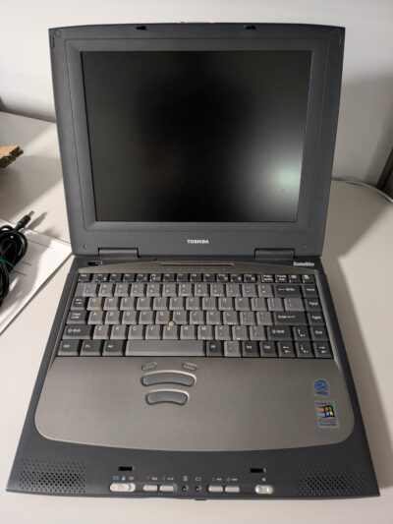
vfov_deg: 69.4
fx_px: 378
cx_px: 196
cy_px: 262
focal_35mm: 25
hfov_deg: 54.9
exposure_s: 1/24
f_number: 1.89
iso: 794
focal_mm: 5.43
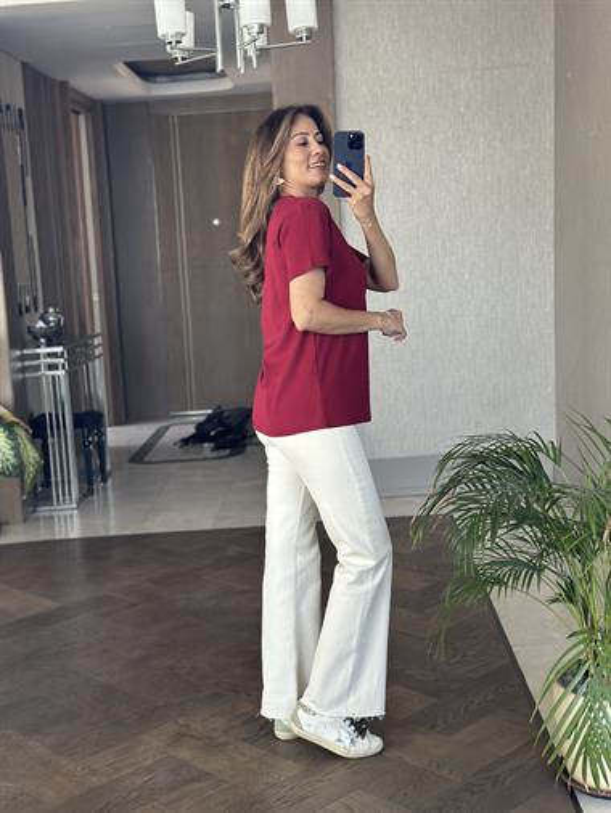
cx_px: 306
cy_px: 406
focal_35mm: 48
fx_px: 1129
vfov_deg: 39.6
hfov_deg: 30.3
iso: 125
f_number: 1.78
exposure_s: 1/96
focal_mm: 6.86
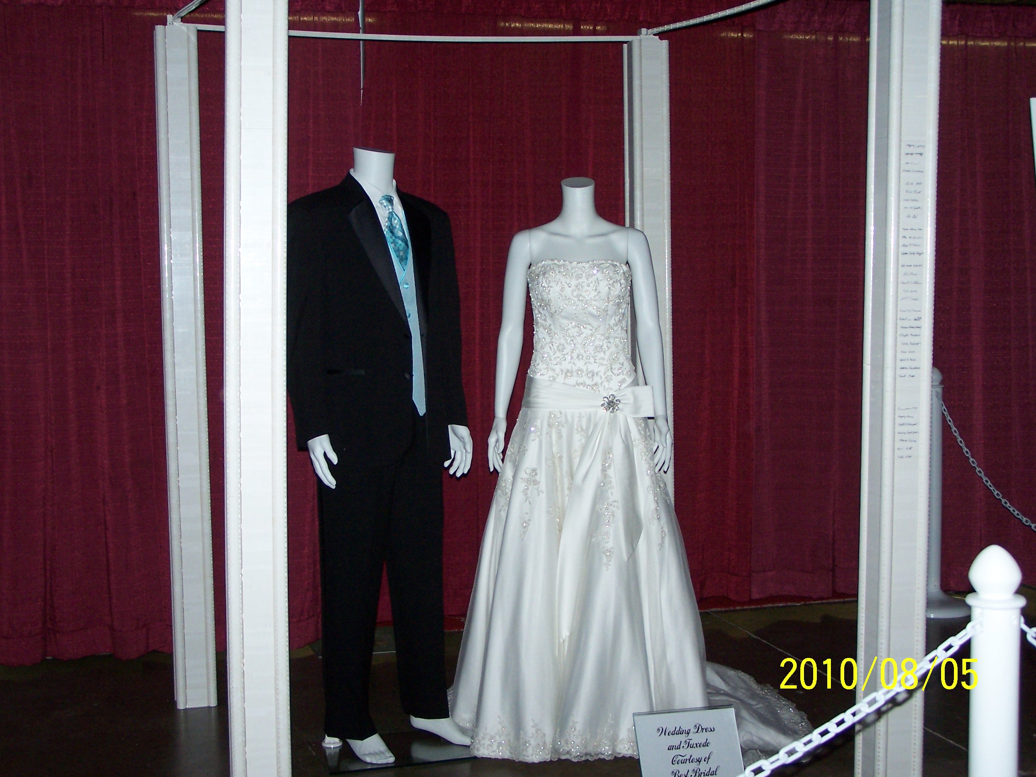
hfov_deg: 37.5
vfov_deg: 28.6
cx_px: 518
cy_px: 388
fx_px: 1526
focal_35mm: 51
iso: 140
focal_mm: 8.5
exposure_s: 1/60
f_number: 3
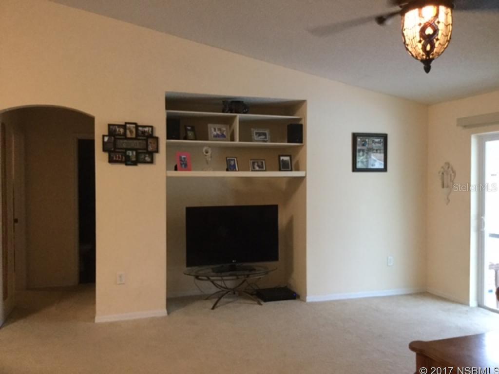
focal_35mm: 31
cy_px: 187
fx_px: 447
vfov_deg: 45.4
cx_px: 250
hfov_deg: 58.4
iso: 200
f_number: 2.4
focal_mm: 3.3
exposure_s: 1/20
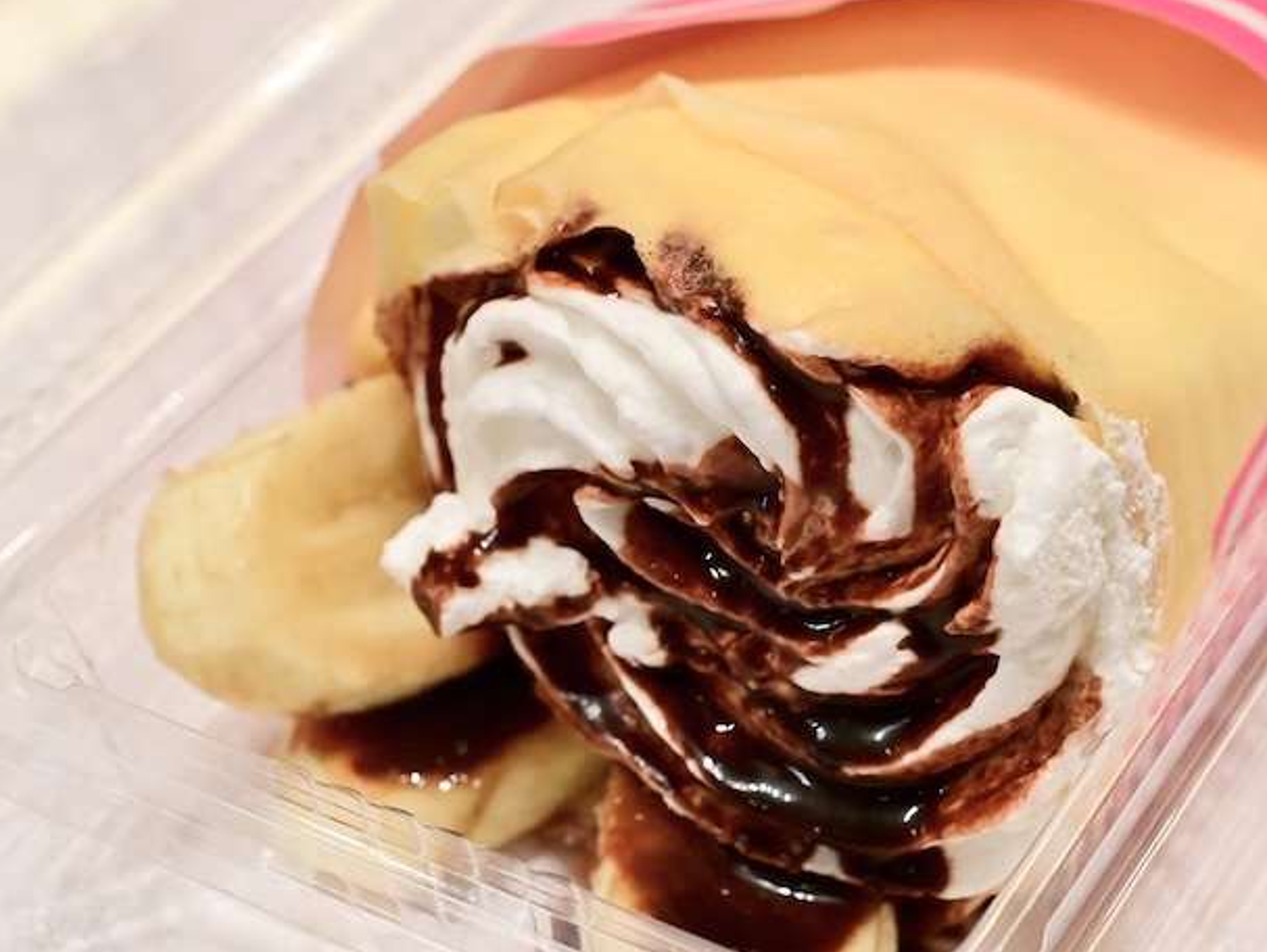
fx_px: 3479
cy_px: 350
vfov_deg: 15.6
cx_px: 943
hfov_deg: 20.5
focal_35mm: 95
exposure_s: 1/160
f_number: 8
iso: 6400
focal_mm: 60
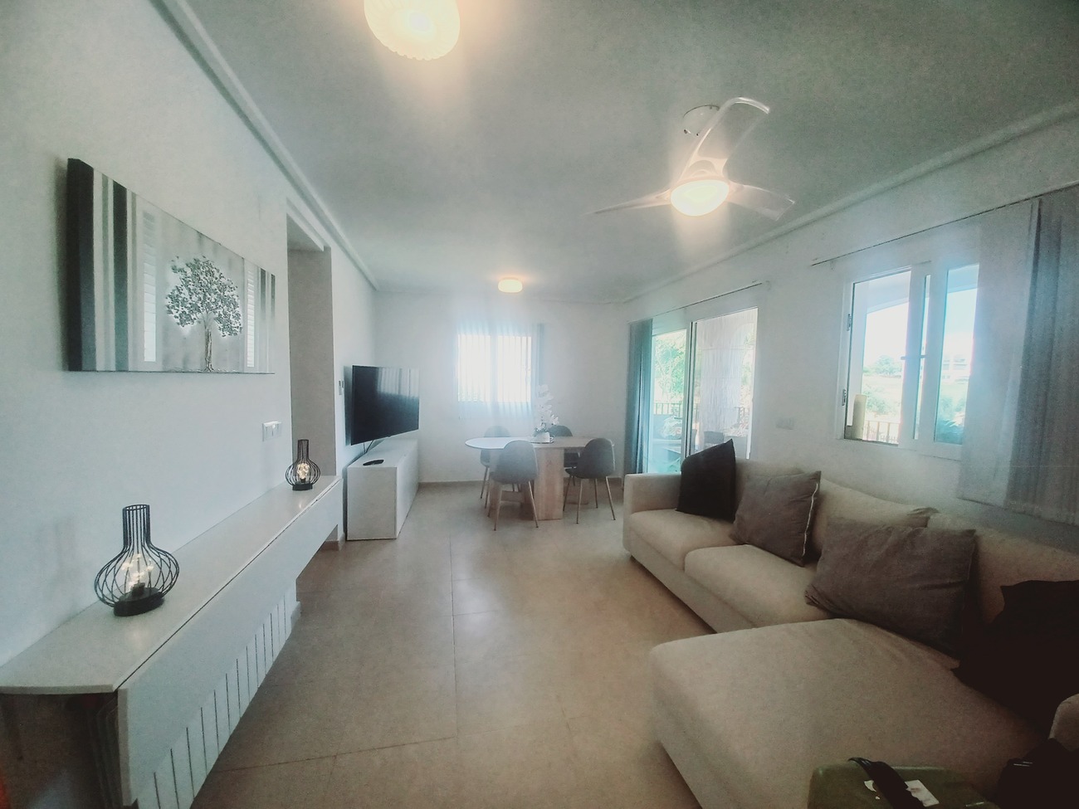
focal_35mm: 13
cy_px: 404
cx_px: 540
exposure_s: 1/100
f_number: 2.2
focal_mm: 1.42
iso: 80
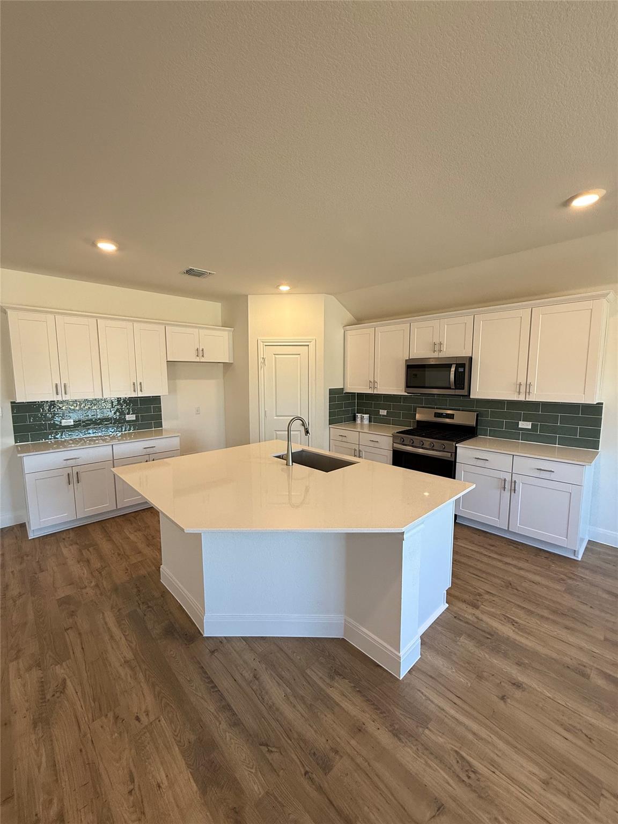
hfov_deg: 85.7
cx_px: 309
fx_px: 333
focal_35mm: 14
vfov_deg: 102.1
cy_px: 412
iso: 160
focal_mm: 2.22
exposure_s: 1/120
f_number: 2.2
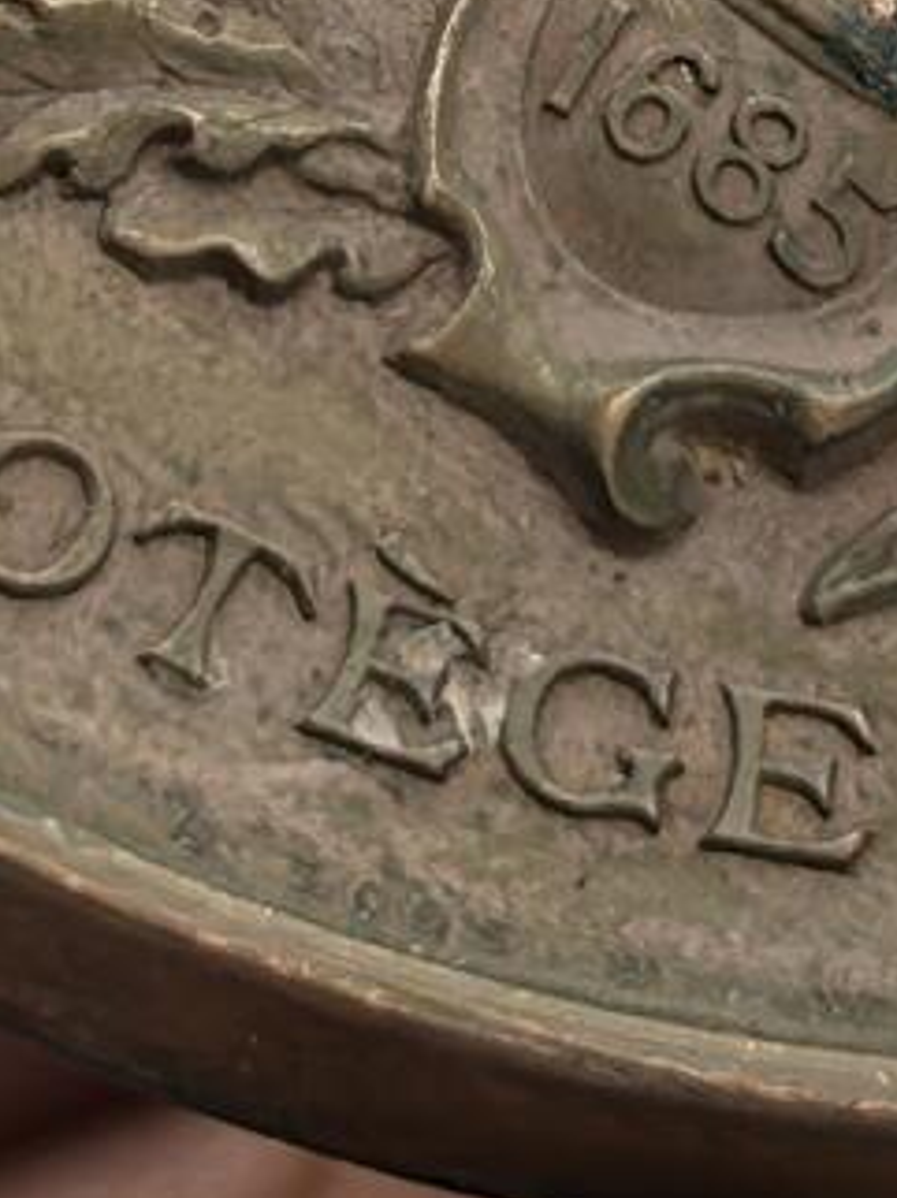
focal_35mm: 302
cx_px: 893
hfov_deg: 4.9
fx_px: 10448
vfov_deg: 6.4
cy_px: -848
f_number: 2
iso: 200
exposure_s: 1/100
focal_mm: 6.98
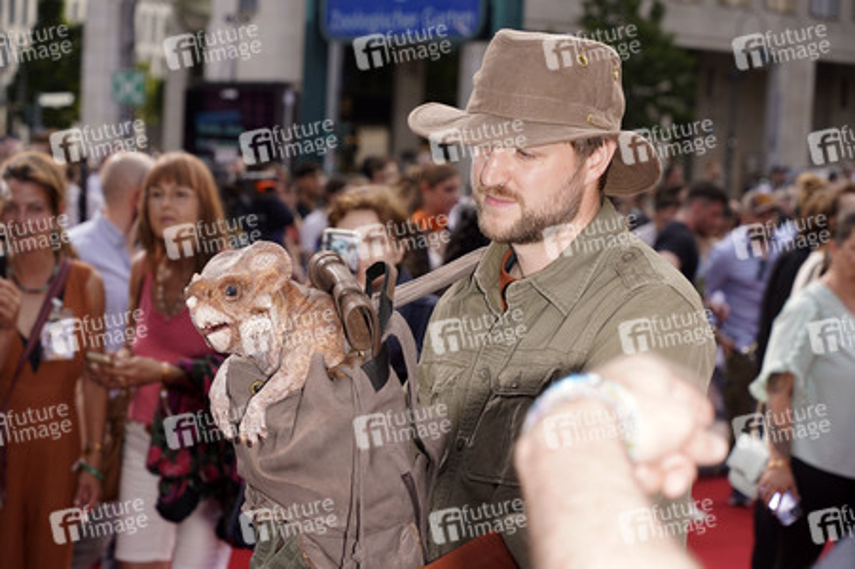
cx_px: 428
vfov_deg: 18.4
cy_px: 284
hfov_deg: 27.4
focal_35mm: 74
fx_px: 1756
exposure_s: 1/160
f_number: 5.6
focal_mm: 74
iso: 100
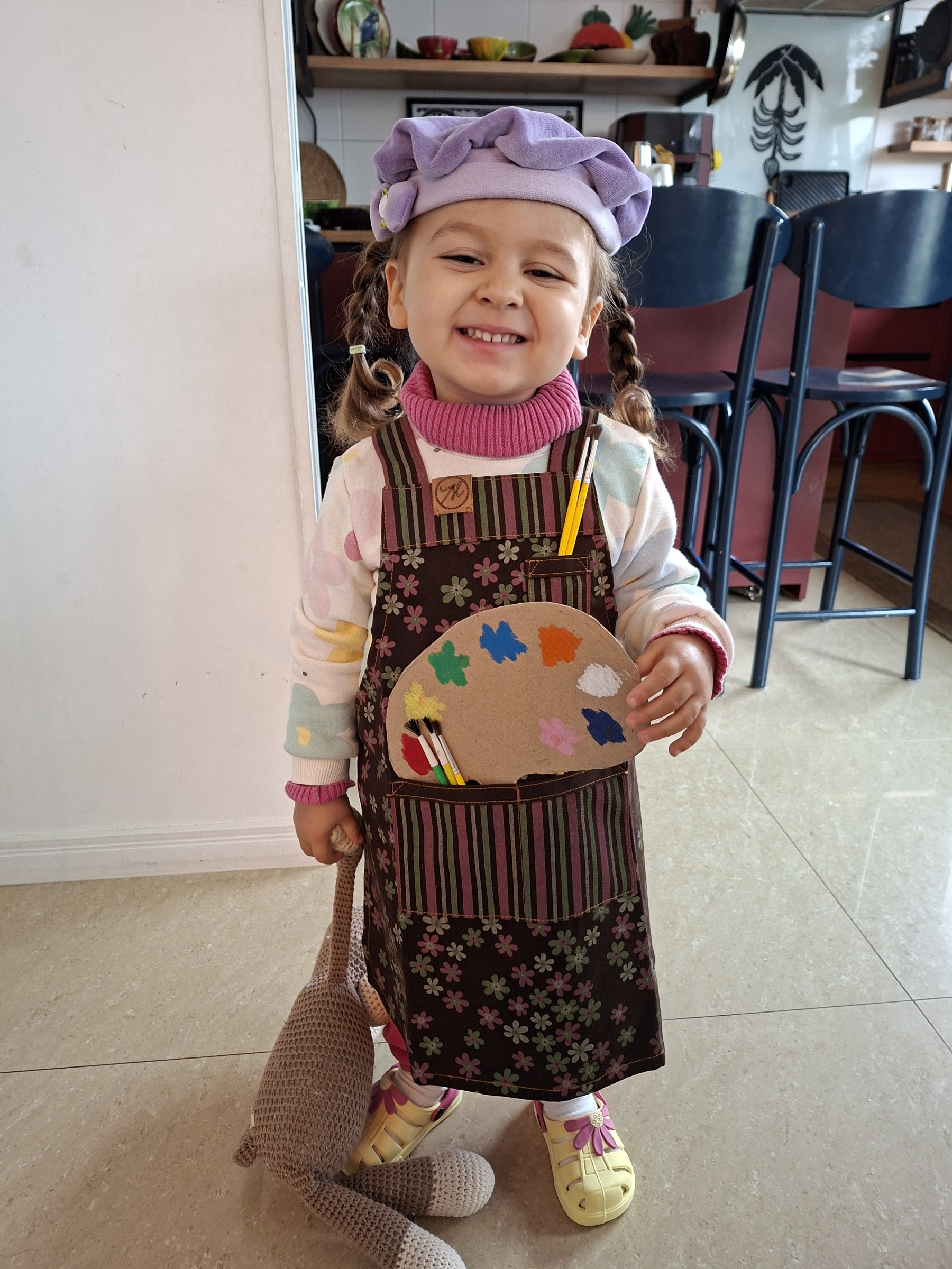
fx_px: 843
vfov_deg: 73.9
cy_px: 634
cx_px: 476
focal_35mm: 23
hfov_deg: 58.9
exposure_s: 1/30
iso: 400
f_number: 1.8
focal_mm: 5.54
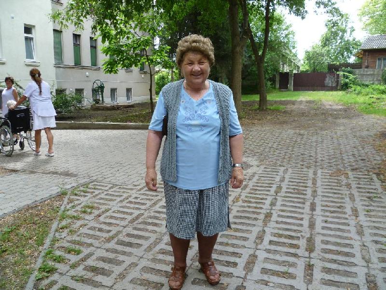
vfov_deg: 49.7
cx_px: 193
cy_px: 145
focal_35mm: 28
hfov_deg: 63.4
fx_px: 312
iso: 80
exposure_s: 1/160
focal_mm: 5
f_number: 2.8
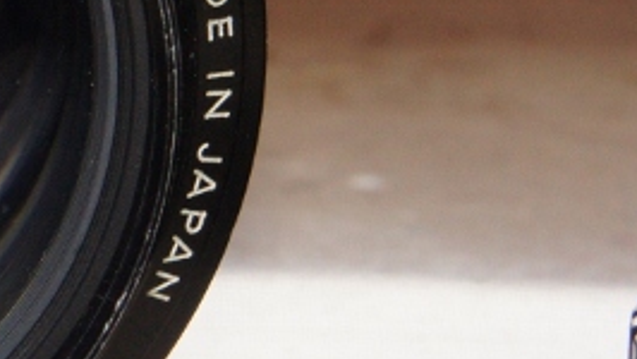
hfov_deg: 9.5
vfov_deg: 5.5
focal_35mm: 222
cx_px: -201
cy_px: 72
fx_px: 3745
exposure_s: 1/80
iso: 1600
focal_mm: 47
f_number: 14
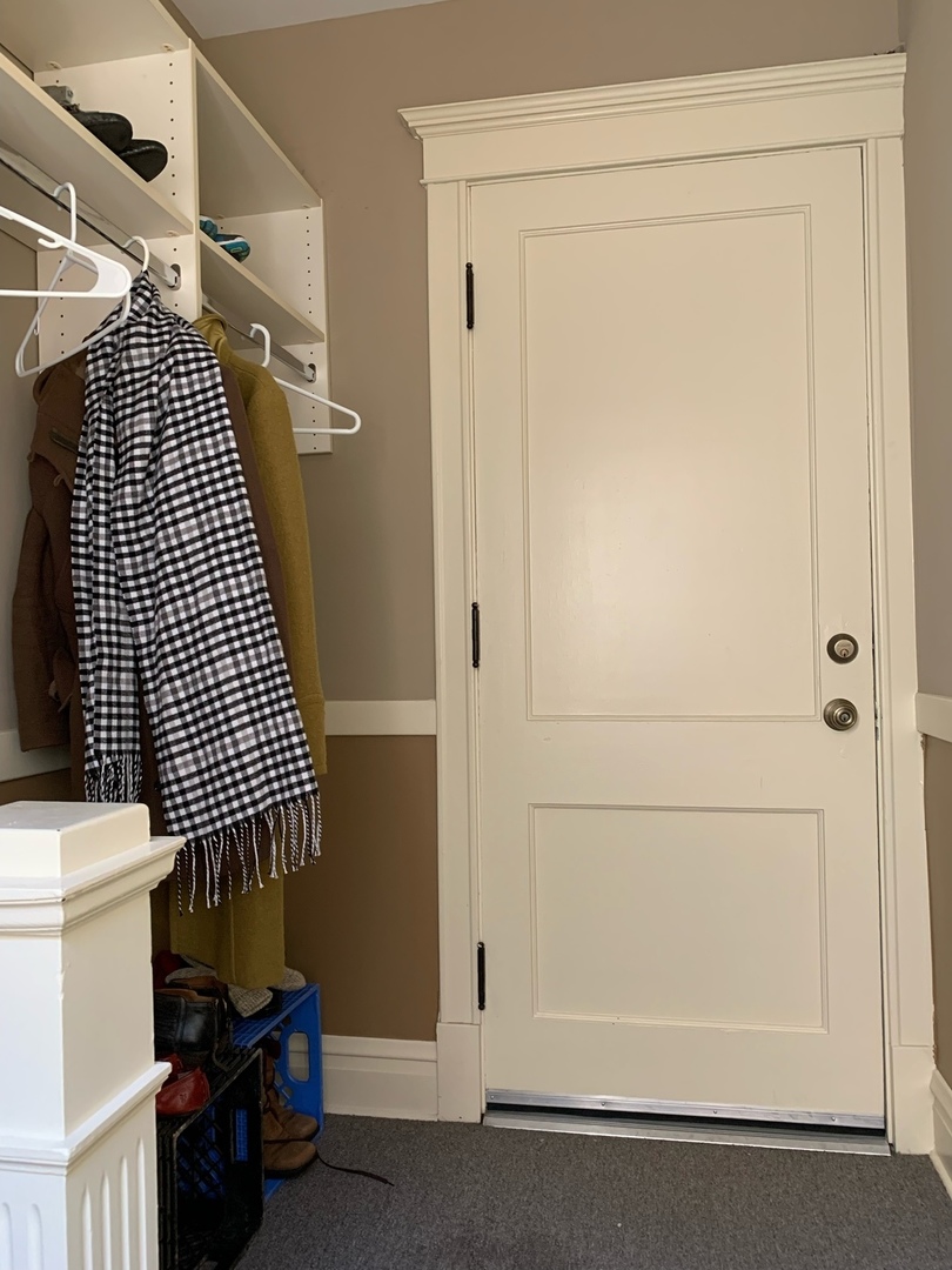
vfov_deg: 67.3
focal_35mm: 26
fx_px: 953
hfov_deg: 53.1
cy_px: 635
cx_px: 476
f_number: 1.8
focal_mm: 4.25
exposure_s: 1/60
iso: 160
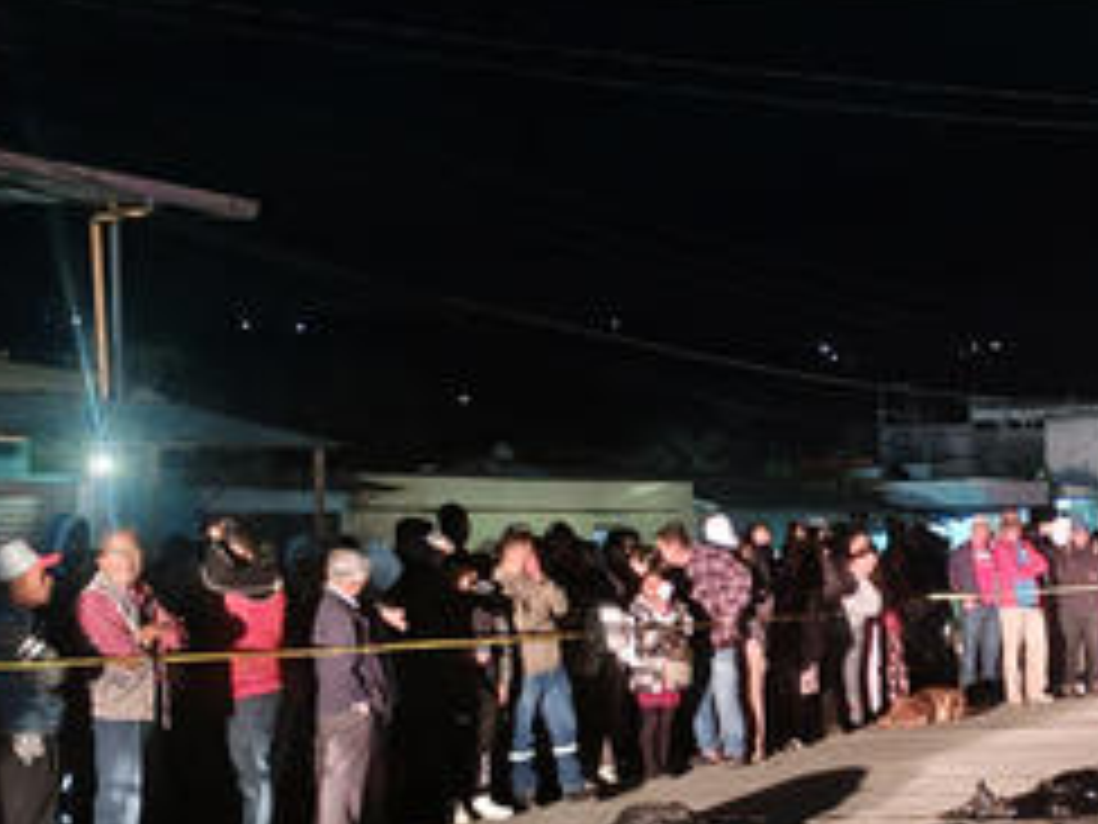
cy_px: 493
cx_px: 1026
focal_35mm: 84
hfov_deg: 22.6
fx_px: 2664
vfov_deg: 17.6
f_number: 1.9
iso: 8000
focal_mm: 6.12
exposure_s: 1/17
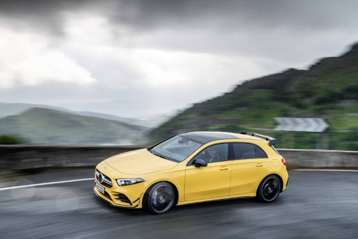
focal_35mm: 40
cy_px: 120
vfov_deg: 33.4
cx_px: 179
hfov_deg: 48.4
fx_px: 398
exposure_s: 1
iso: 100
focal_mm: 40
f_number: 16
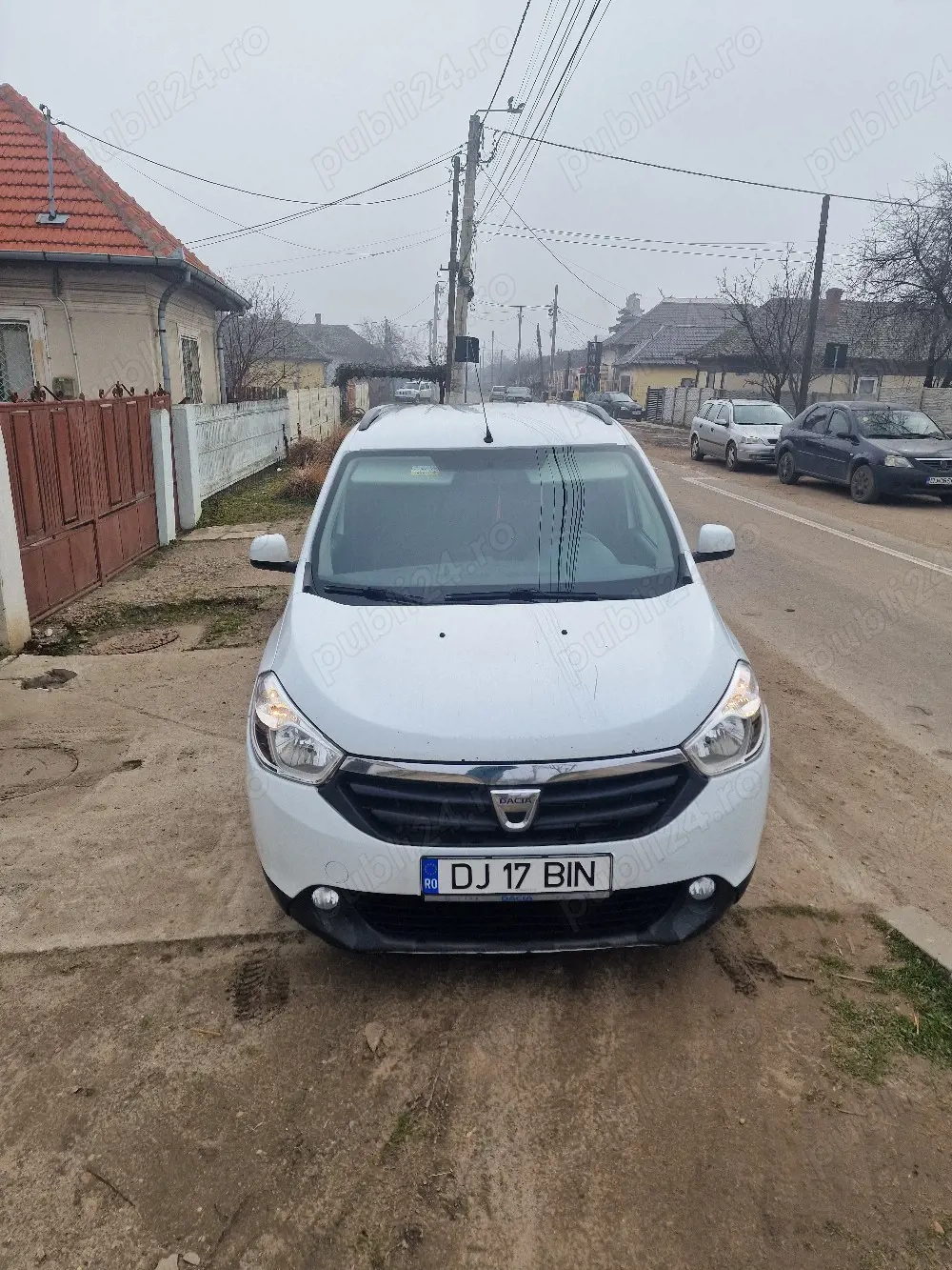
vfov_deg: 73.9
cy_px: 635
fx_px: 843
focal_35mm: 23
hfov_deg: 58.9
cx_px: 476
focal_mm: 6.4
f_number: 1.8
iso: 50
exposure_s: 1/1429
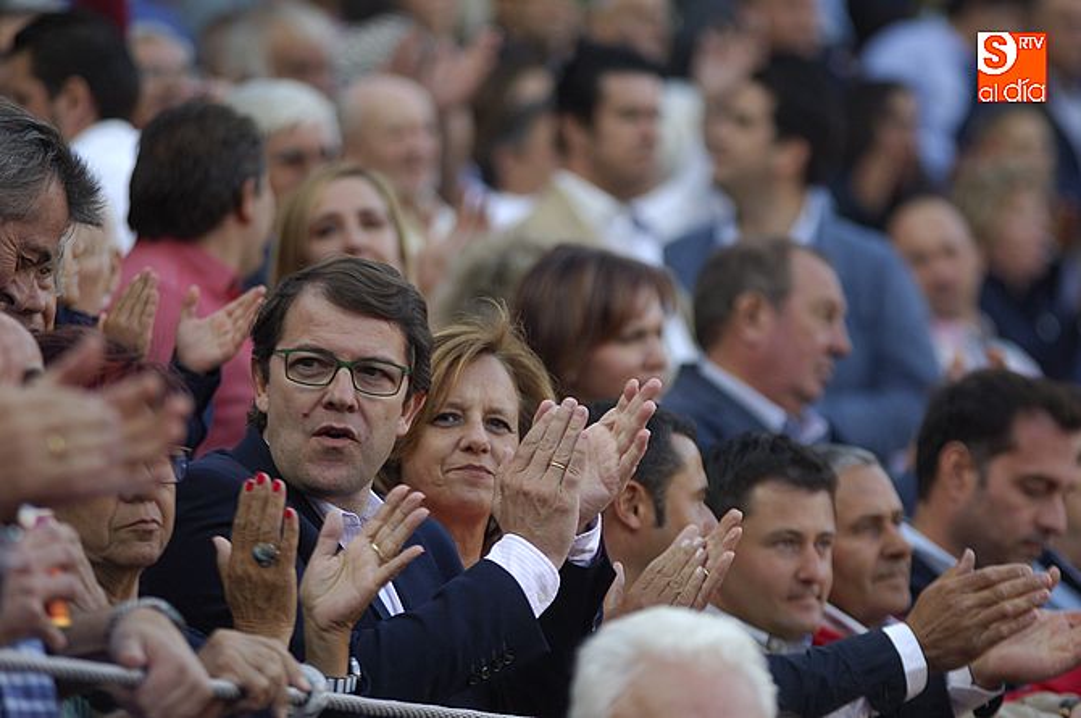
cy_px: 359
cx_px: 540
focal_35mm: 300
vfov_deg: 4.6
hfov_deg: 6.9
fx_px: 8997
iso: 400
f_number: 2.8
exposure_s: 1/400
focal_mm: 200
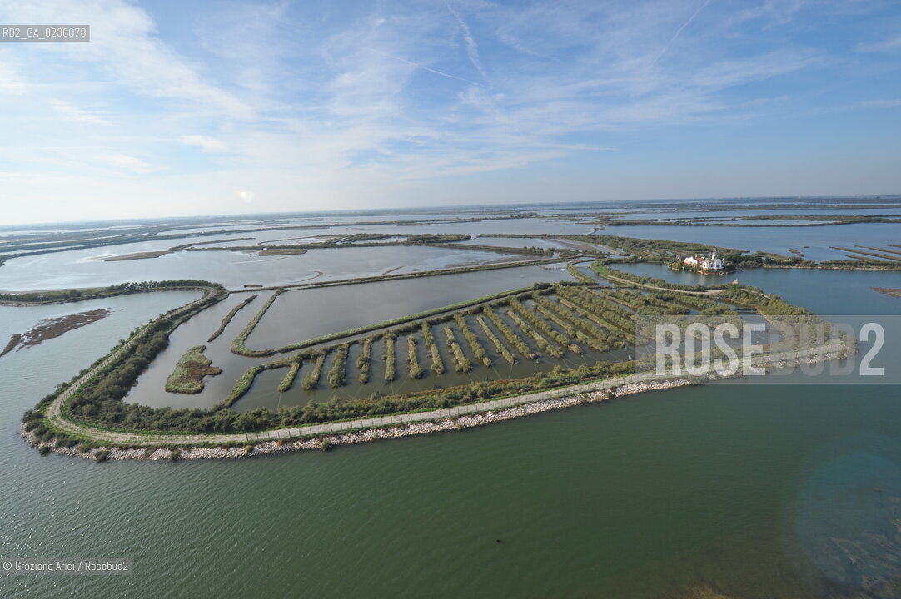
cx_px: 450
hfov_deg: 104.3
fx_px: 350
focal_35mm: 14
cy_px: 300
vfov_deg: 81.1
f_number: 8
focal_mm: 14
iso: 500
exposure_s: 1/1250
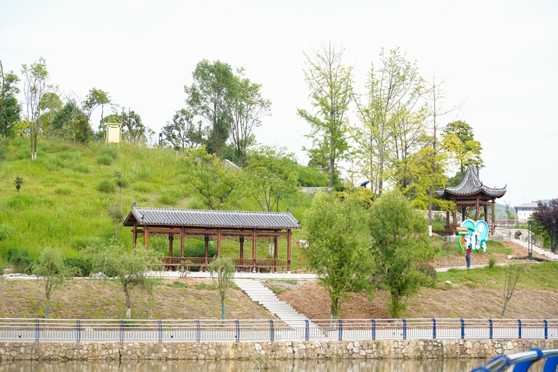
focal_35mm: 105
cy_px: 186
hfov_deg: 19.5
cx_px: 279
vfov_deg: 13.0
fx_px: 1627
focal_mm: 105
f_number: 5
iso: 640
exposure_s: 1/800
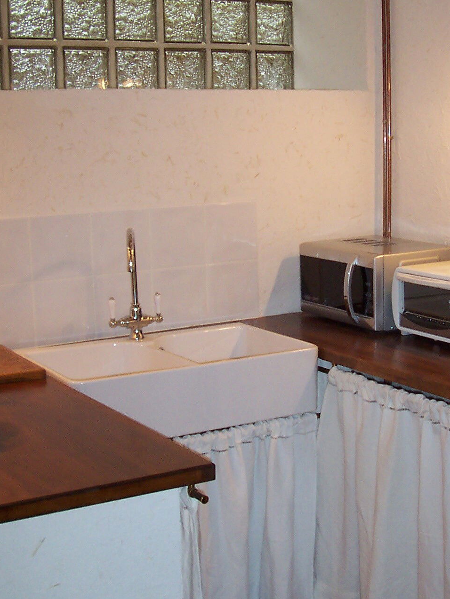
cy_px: 288
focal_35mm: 59
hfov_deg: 24.7
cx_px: 297
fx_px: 1022
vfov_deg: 32.7
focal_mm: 5.6
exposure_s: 1/60
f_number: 2.8
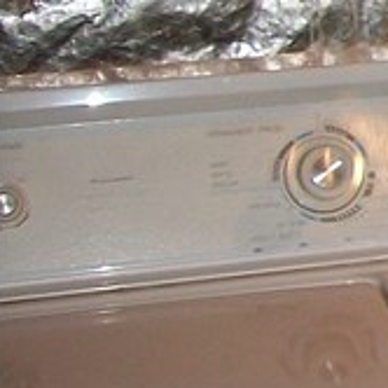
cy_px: -54
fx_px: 2219
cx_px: 1192
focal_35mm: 175
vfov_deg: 9.9
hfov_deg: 8.3
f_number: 2.9
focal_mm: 5.7
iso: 80
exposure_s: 1/30
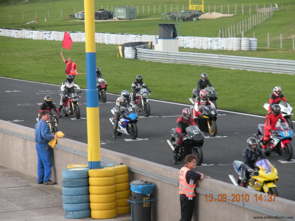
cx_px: 148
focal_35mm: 174
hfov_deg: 11.4
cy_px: 110
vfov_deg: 8.5
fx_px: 1483
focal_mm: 31.5
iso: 65
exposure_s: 1/99.3
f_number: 5.6
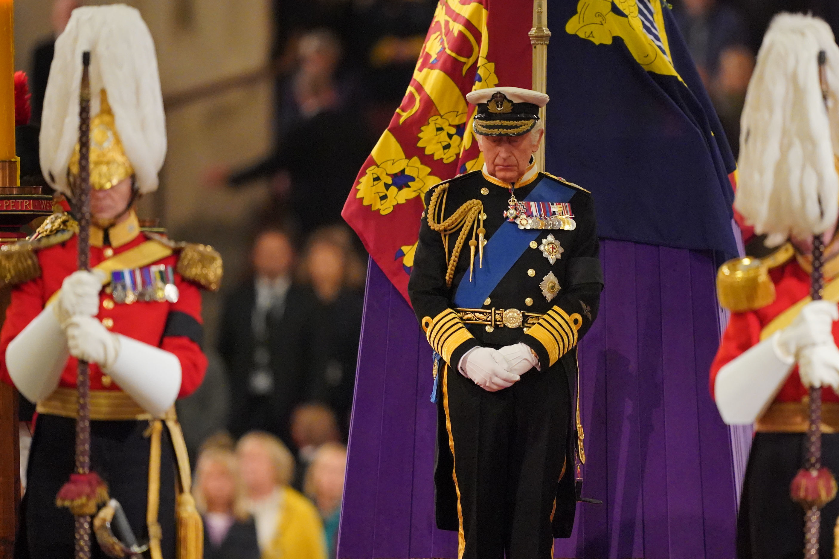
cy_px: 254
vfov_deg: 2.8
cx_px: 511
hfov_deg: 4.1
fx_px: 11627
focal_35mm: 499
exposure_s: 1/250
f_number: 2.8
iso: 8000
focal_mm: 400
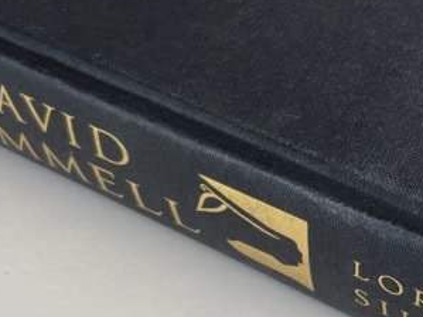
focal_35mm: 89
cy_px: 116
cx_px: 409
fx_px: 1087
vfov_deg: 16.6
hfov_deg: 21.4
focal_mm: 4.2
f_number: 1.6
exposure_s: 1/121
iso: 50
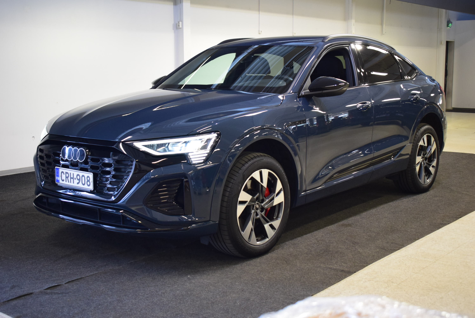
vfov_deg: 29.0
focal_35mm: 46
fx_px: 614
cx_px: 238
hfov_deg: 42.3
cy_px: 159
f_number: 4.2
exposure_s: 1/60
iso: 1600
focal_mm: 31
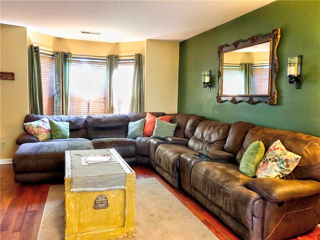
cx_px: 160
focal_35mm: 28
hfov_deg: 63.4
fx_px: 259
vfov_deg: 49.7
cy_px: 120
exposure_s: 1/11
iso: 100
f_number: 1.8
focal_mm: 4
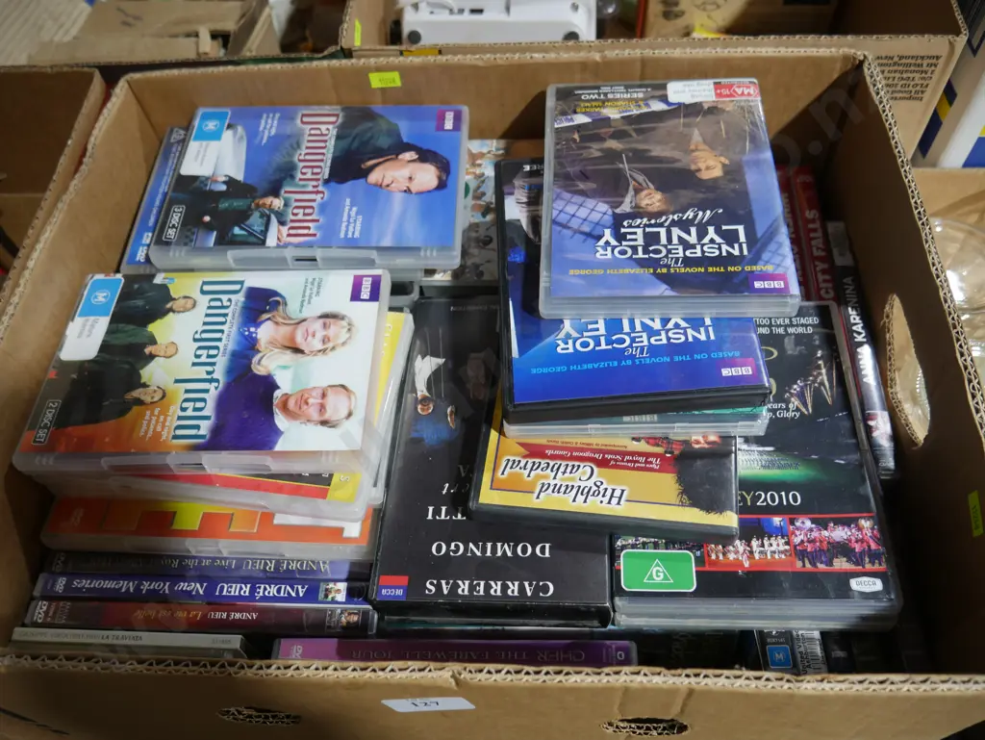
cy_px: 370
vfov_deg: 49.8
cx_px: 492
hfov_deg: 63.4
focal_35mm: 28
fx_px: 797
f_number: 3.5
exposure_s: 1/60
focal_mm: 14
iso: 400
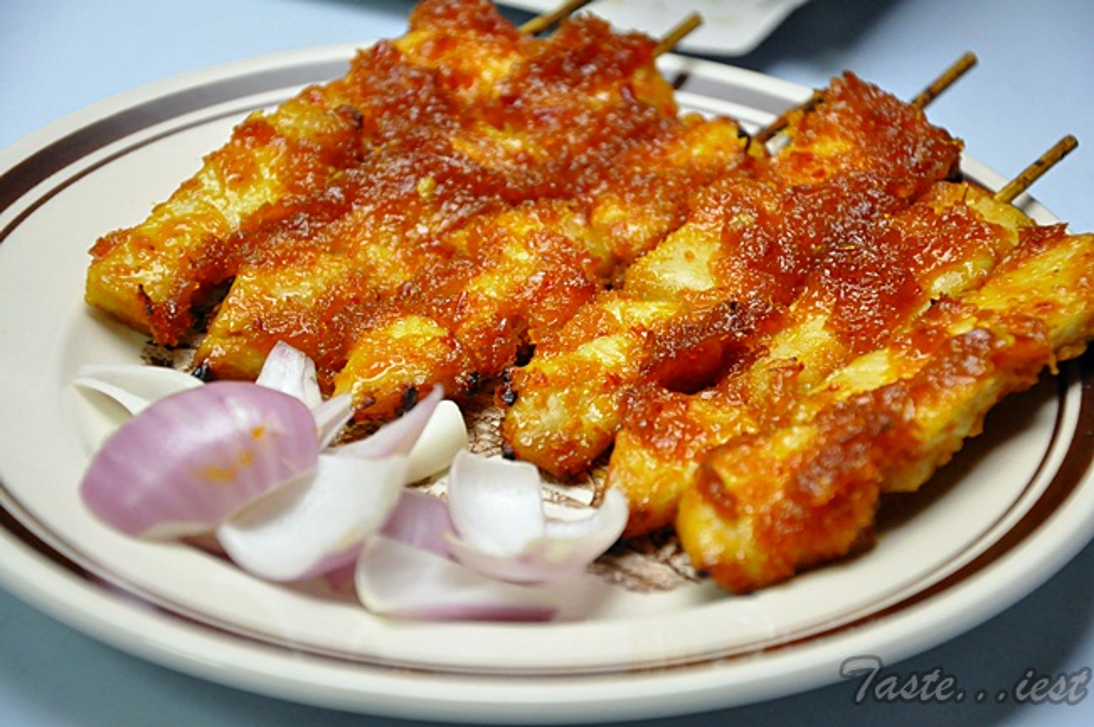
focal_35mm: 120
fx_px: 3643
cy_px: 364
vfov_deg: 11.4
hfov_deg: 17.1
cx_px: 547
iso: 2500
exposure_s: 1/60
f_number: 5.3
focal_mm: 80
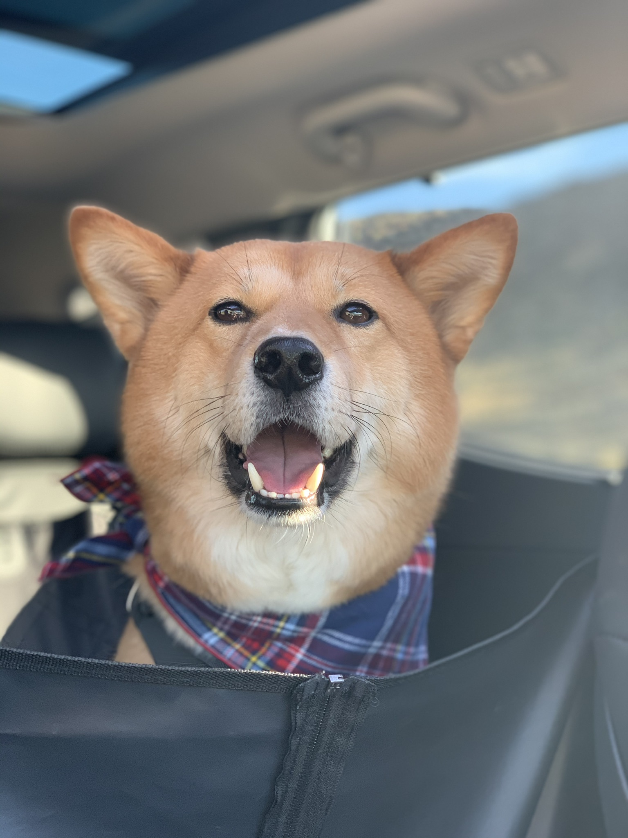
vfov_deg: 36.8
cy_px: 419
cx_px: 314
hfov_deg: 28.0
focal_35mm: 52
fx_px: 1258
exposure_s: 1/122
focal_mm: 6
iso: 64
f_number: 2.4
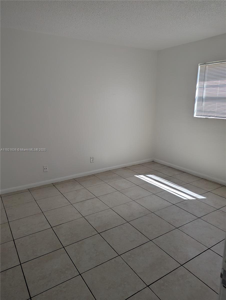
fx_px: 208
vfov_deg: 71.5
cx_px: 113
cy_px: 150
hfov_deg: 56.9
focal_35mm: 24
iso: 40
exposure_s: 1/375
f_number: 1.85
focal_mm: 6.81
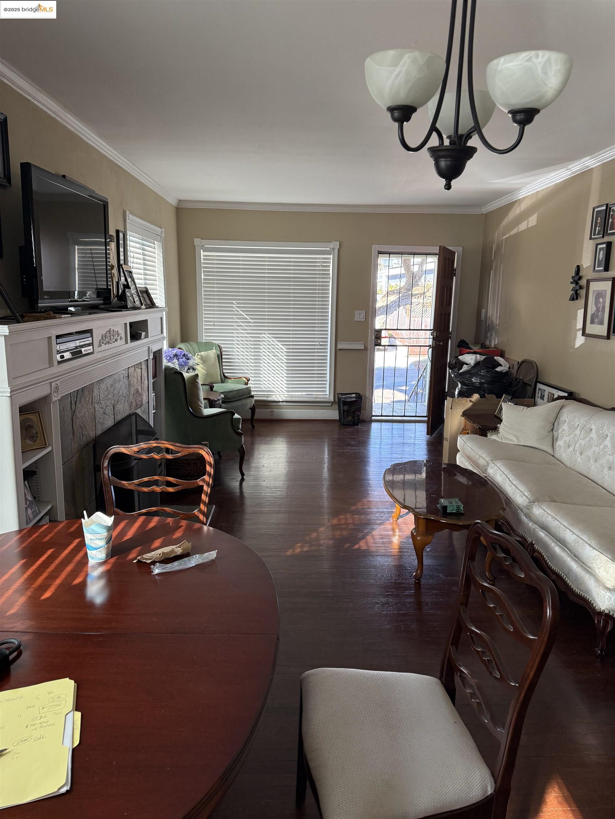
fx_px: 569
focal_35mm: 24
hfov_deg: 56.8
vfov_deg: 71.6
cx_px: 308
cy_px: 410
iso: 200
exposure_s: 1/93
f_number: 1.78
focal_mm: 6.76
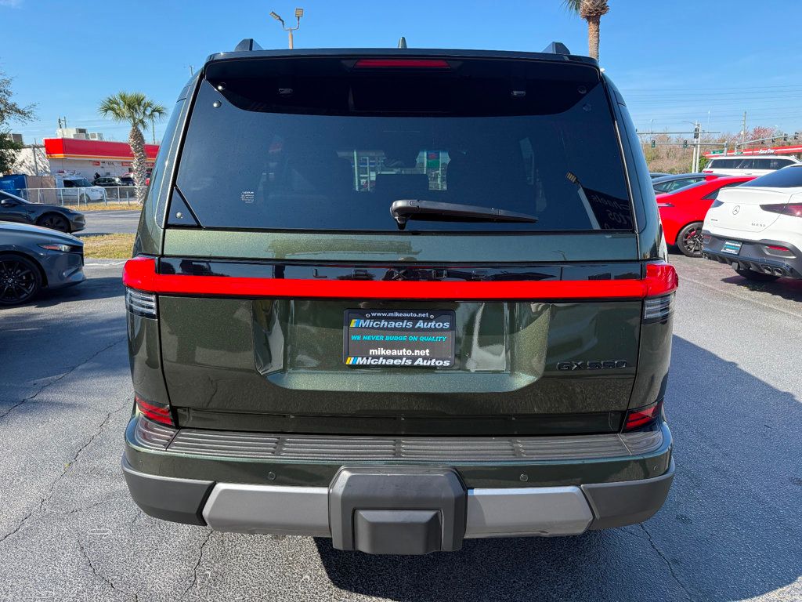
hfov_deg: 71.6
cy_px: 301
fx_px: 556
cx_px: 401
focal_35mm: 24
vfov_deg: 56.8
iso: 100
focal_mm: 6.76
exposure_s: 1/1618
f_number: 1.78
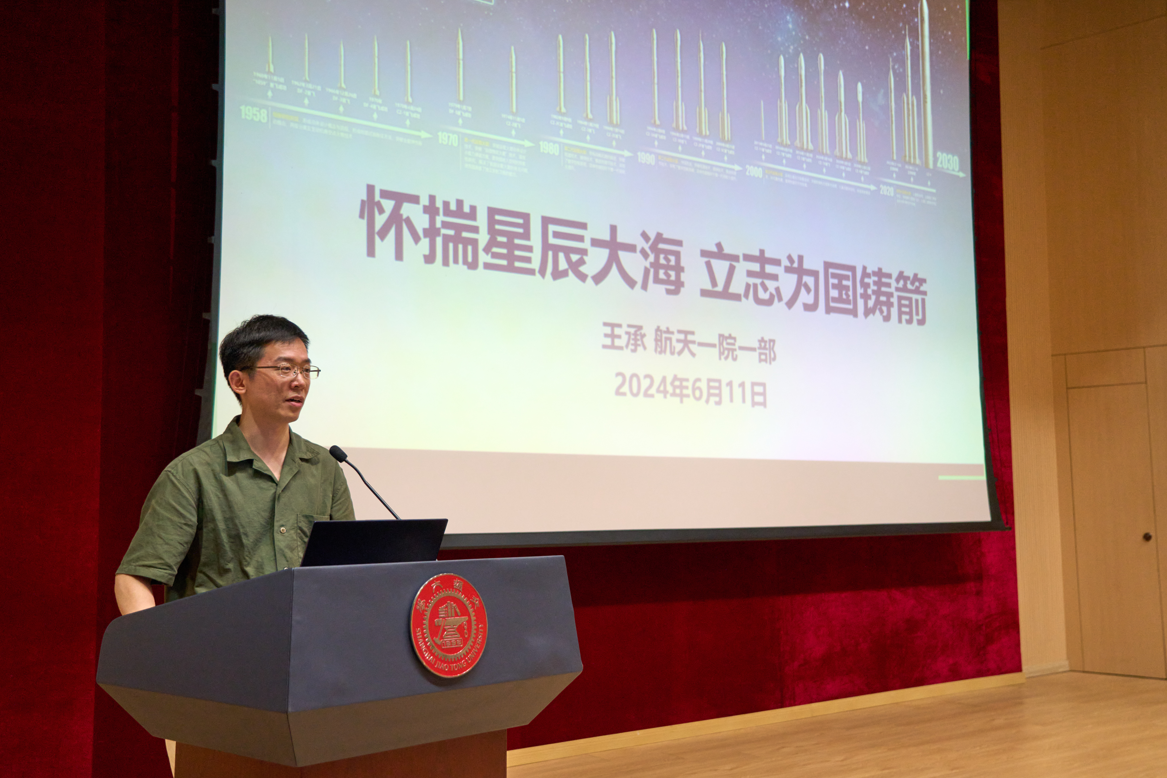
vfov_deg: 34.2
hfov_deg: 49.6
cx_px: 578
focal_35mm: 39
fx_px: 1264
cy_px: 406
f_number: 4
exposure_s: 1/320
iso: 2500
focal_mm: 37
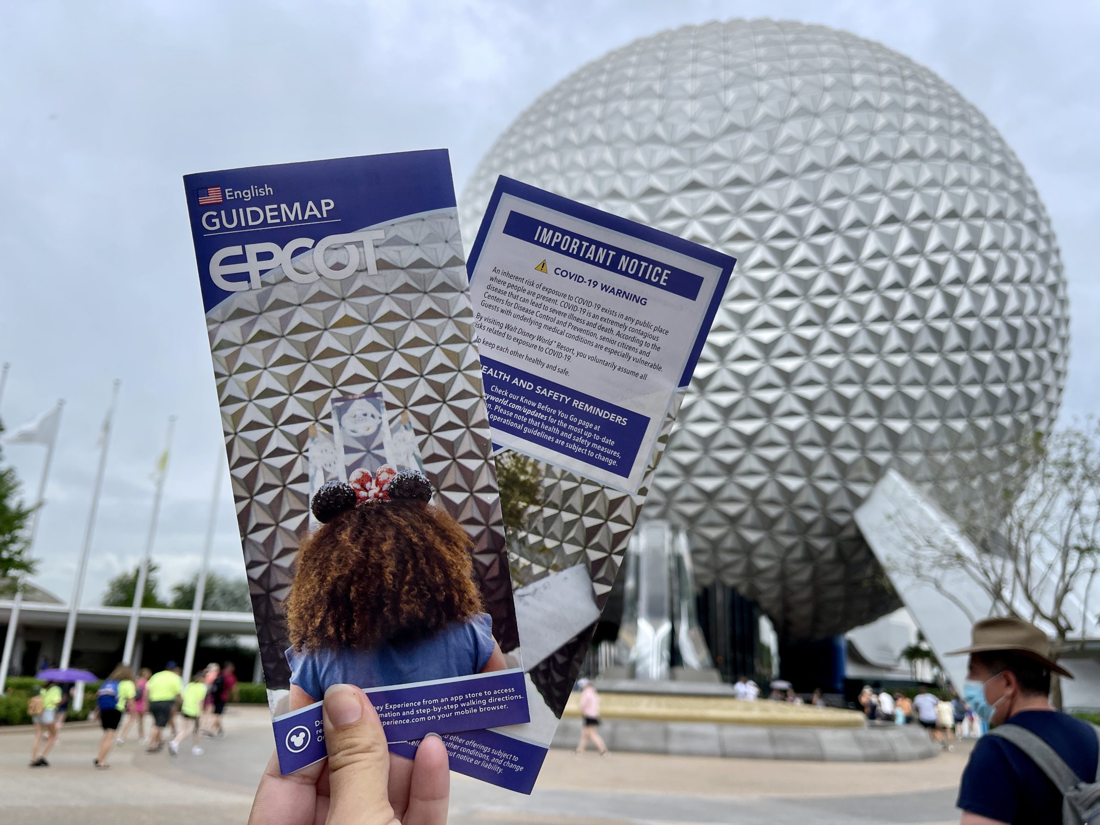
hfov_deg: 67.3
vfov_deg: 53.1
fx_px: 826
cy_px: 412
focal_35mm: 26
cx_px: 550
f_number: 1.6
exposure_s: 1/1534
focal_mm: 5.1
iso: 32
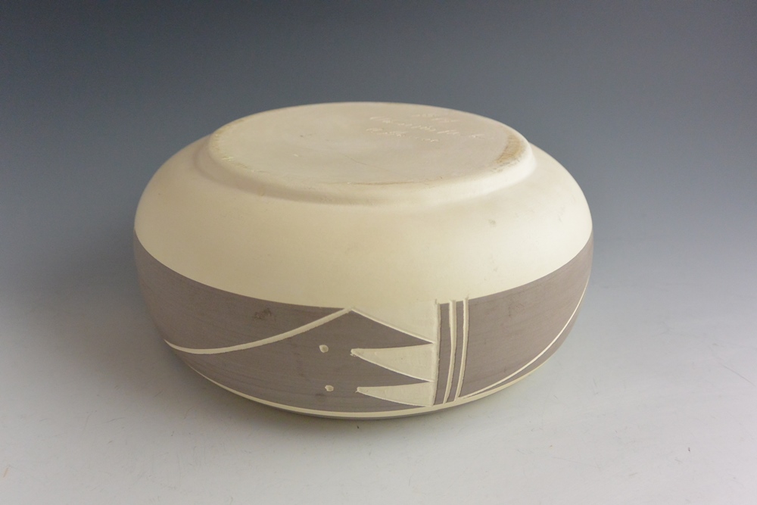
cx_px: 378
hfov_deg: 58.7
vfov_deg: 41.1
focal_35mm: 32
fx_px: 673
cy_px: 252
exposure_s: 1/125
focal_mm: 12.2
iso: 720
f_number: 3.8
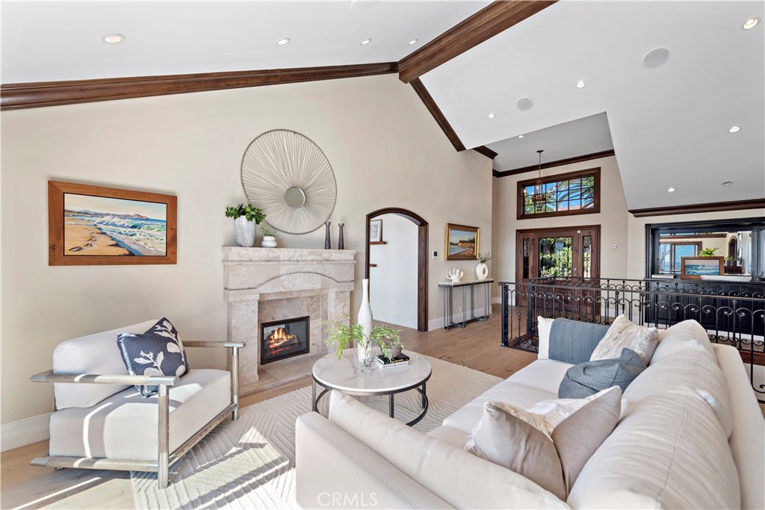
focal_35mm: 14
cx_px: 382
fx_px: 298
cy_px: 255
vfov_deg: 81.2
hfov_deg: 104.2
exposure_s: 1/8
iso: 125
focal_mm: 14
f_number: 7.1
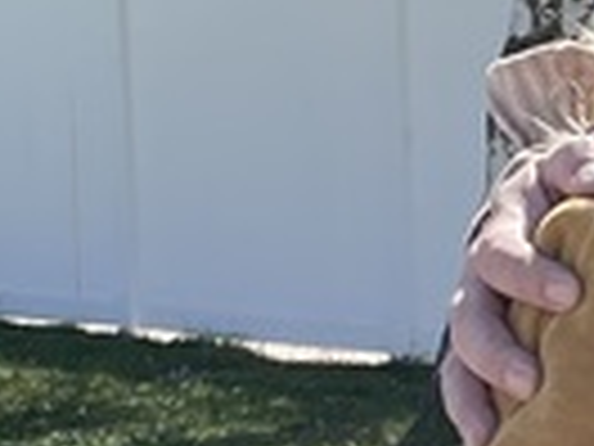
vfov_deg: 7.2
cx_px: 1220
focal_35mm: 201
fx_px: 3449
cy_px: 784
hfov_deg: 9.2
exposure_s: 1/1715
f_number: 1.6
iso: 32
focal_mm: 4.2
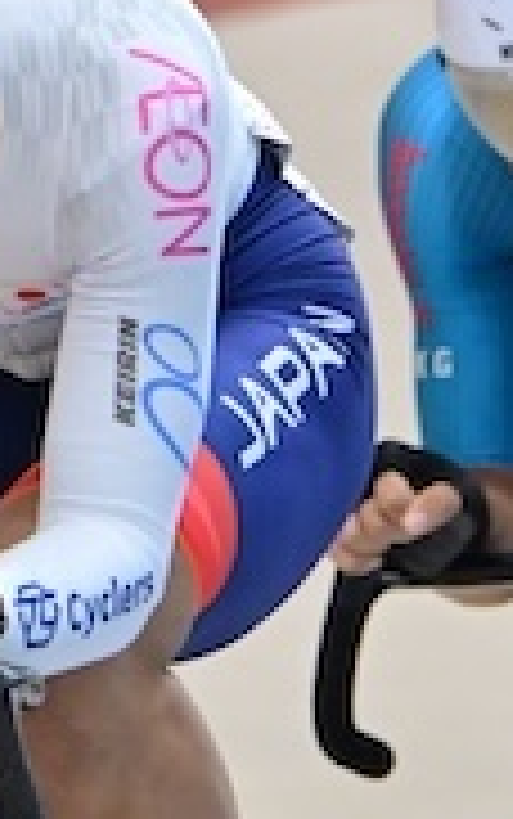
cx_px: -184
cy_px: 655
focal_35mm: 1162
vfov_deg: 1.8
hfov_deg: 1.1
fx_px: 25952
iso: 5000
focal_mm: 260
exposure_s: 1/500
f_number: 8
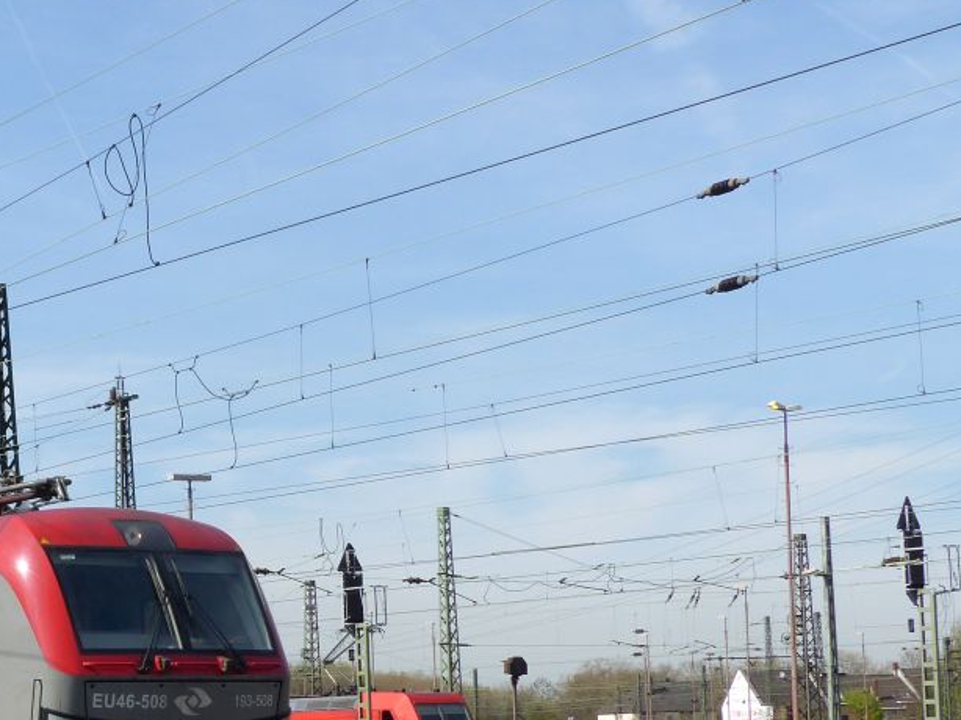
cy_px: 535
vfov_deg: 16.7
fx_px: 2442
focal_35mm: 88
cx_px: 39
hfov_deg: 21.6
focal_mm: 8.1
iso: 100
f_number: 4
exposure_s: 1/800
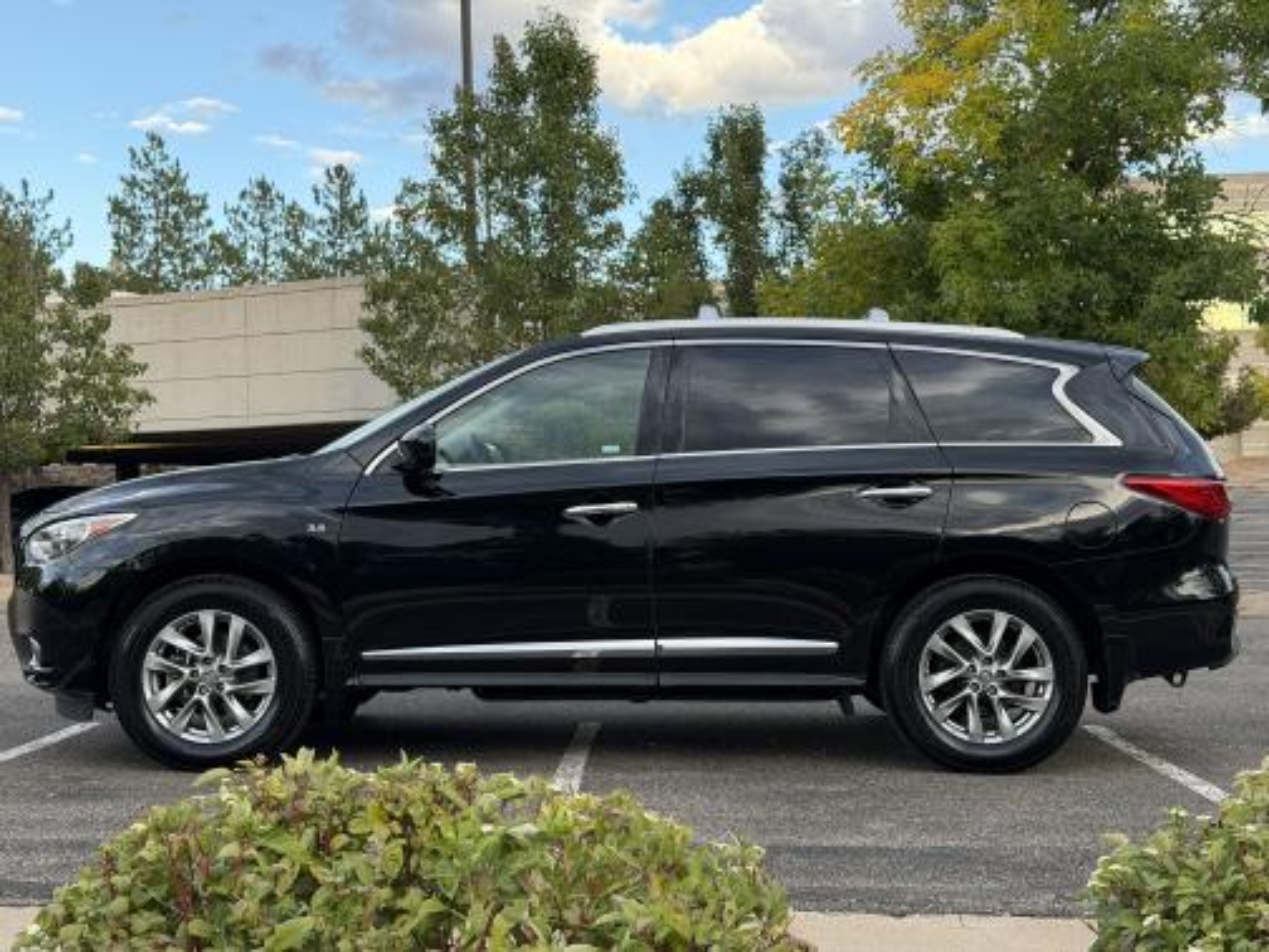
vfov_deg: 30.3
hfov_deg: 39.7
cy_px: 476
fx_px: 1760
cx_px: 634
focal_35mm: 48
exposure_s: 1/420
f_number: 1.78
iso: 80
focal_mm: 6.76
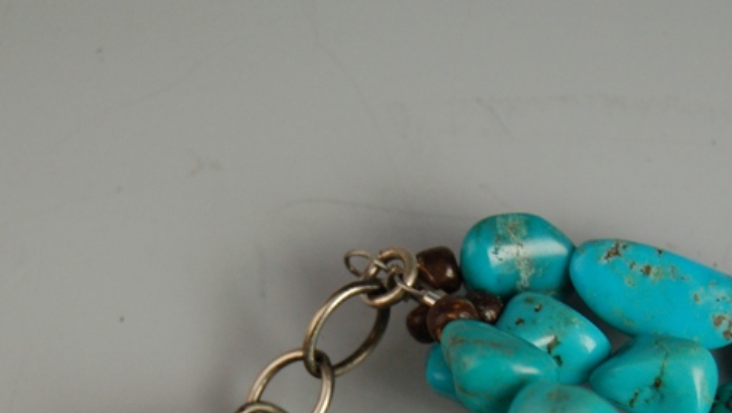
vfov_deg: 8.9
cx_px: 343
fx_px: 2621
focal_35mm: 135
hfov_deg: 15.9
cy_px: 446
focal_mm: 45
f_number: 5.3
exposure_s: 1/80
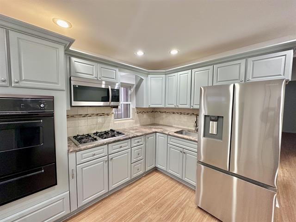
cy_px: 111
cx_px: 148
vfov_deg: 85.7
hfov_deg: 102.1
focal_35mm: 14
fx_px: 120
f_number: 2.2
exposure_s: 1/60
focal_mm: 2.22
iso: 200
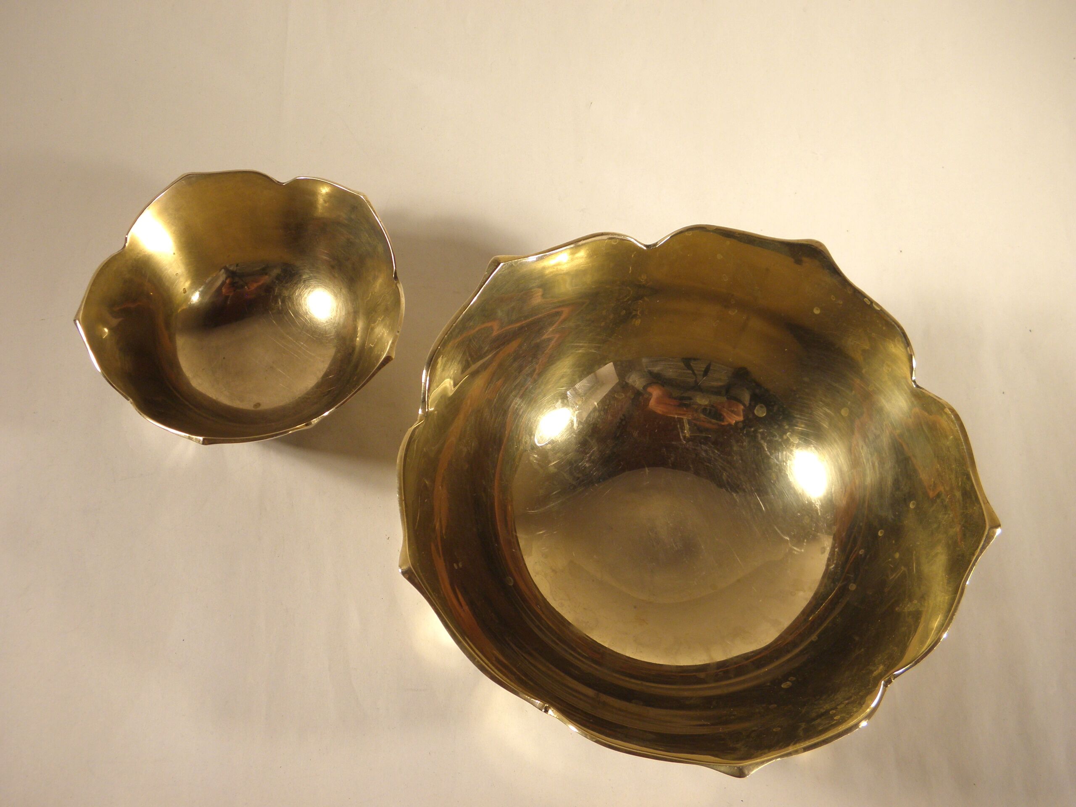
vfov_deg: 39.7
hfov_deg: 51.4
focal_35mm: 36
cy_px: 404
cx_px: 538
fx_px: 1119
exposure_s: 1/60
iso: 100
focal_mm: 6.4
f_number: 3.7
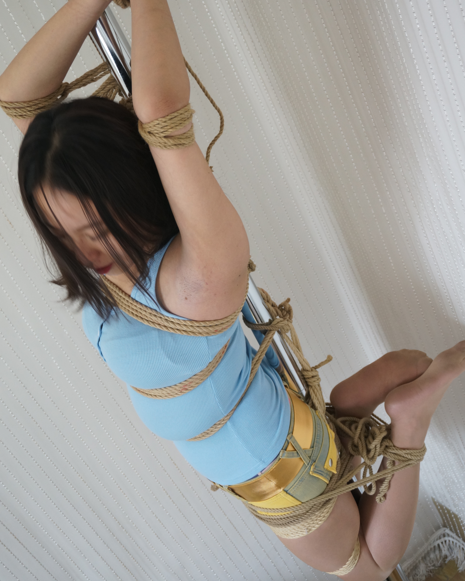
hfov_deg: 36.5
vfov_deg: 44.7
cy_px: 246
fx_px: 705
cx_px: 234
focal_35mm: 41
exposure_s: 1/60
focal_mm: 24
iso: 640
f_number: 4.5
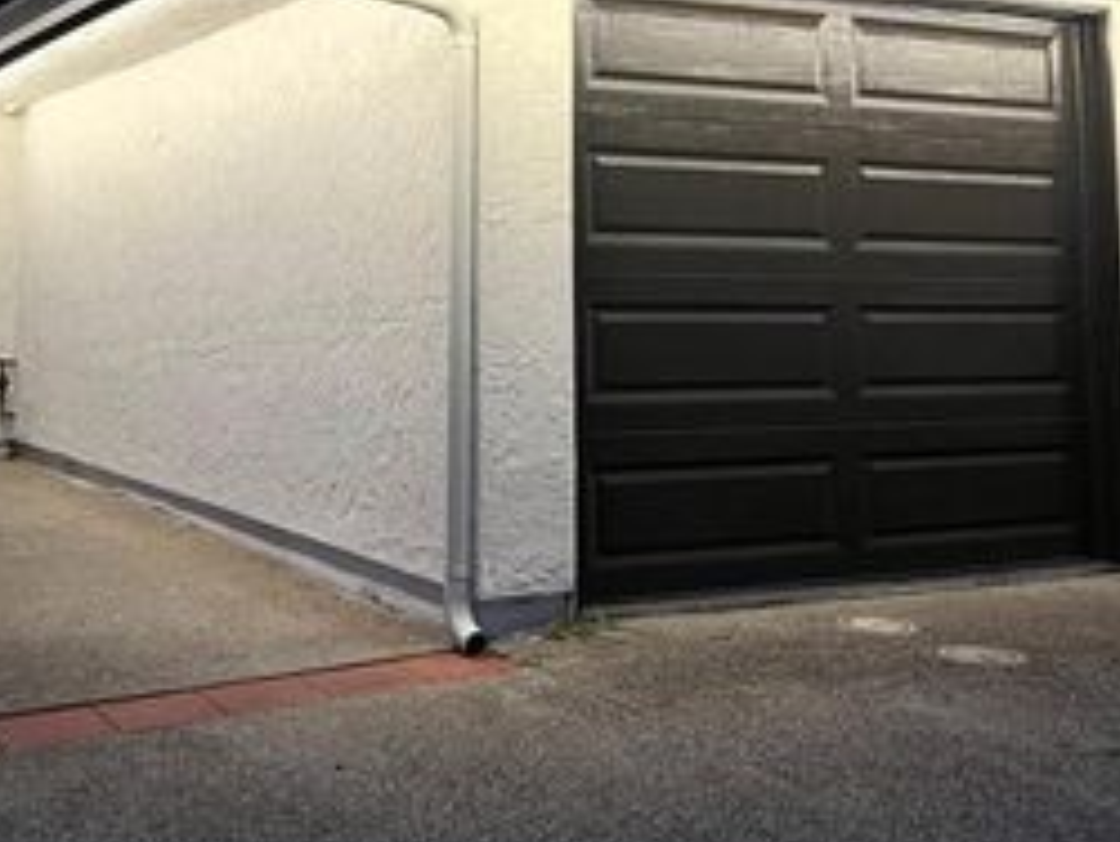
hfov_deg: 36.7
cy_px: 101
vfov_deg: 27.2
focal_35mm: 52
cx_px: 452
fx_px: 1684
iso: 400
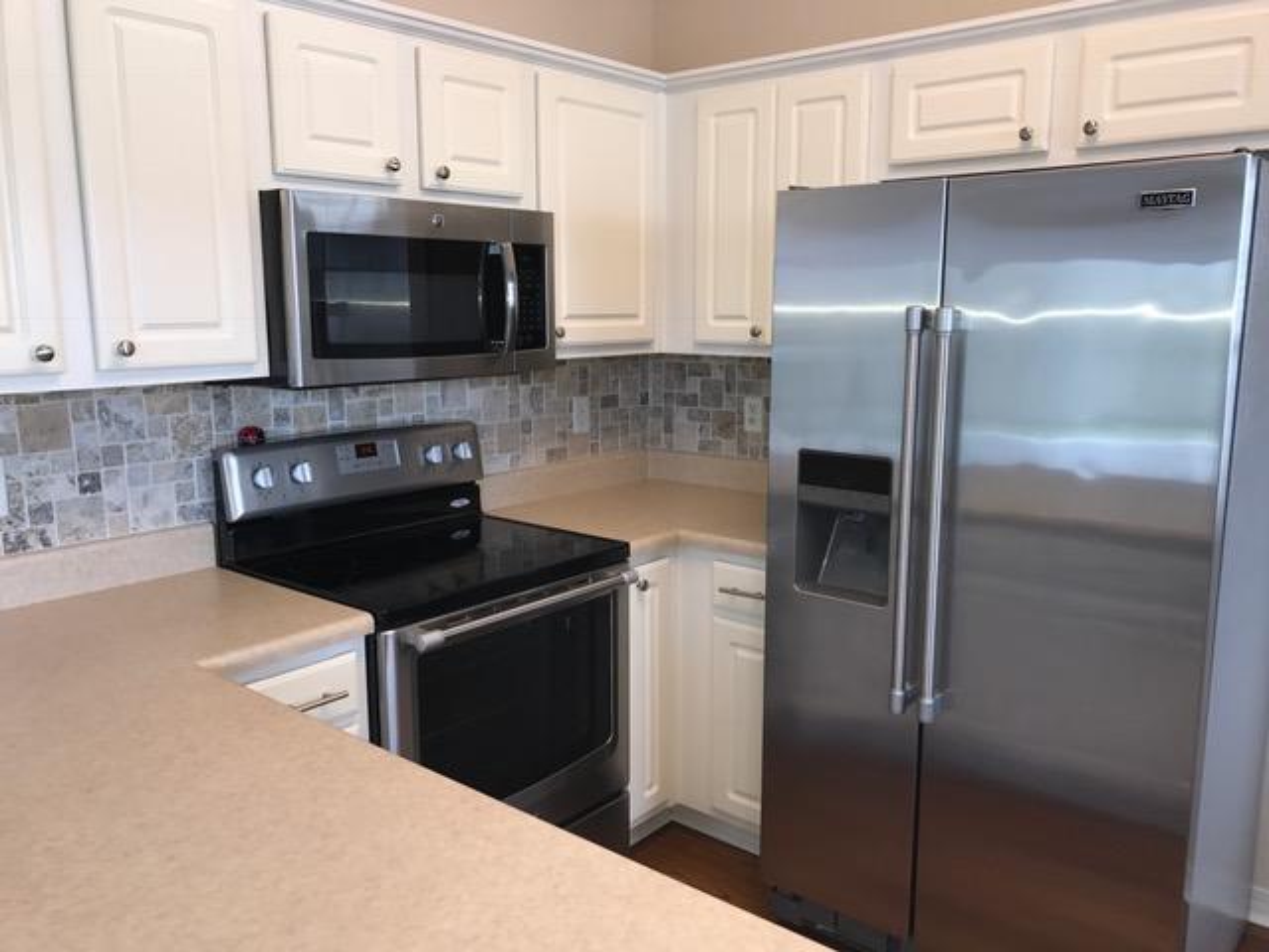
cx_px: 634
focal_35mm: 28
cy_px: 476
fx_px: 1026
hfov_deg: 63.4
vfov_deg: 49.7
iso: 20
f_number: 1.8
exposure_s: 1/41
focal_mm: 3.99
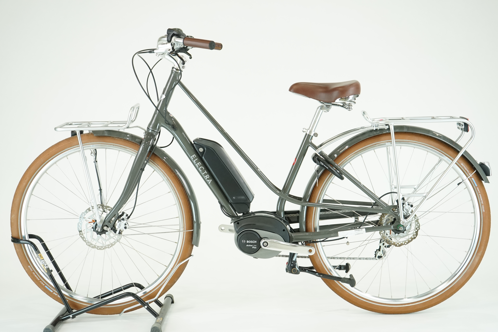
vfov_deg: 26.0
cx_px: 249
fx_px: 719
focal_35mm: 52
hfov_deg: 38.2
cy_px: 166
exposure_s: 1/200
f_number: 5.6
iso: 1600
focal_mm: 52
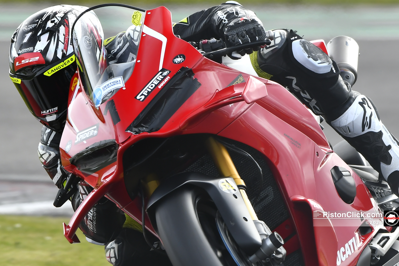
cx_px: 200
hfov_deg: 3.9
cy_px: 133
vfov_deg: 2.6
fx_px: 5818
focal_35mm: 525
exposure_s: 1/320
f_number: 5.6
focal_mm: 350
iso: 400
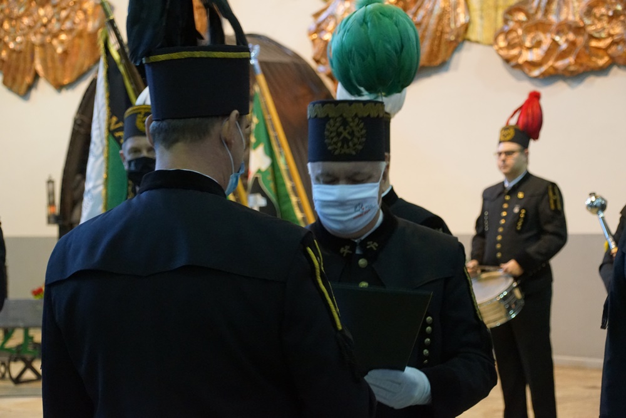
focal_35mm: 90
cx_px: 313
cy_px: 209
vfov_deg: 15.2
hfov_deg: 22.6
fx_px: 1565
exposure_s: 1/30
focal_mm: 60
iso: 3200
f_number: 5
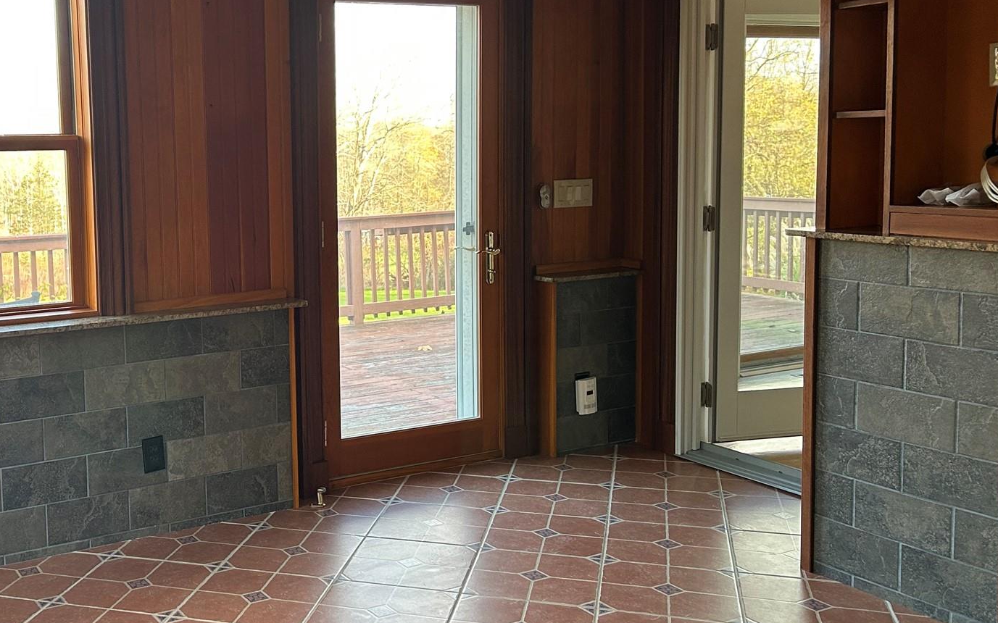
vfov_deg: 31.2
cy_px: 251
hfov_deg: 46.8
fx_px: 1115
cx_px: 275
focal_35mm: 41
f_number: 1.5
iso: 125
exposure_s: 1/121
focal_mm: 5.7
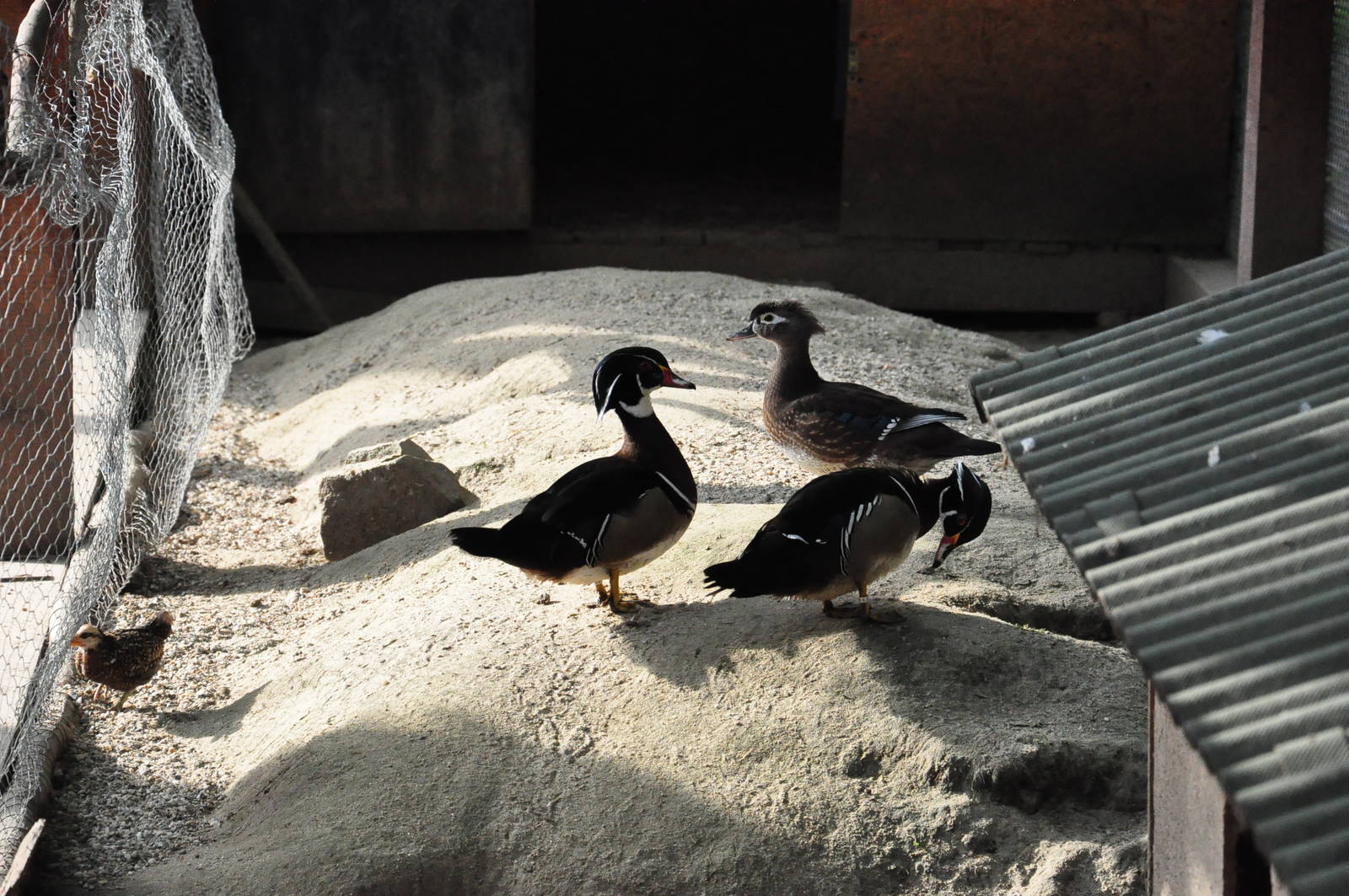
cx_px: 674
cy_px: 448
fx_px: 5895
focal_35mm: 158
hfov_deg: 13.1
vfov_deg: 8.7
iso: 3200
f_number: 9
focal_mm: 105
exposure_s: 1/1250
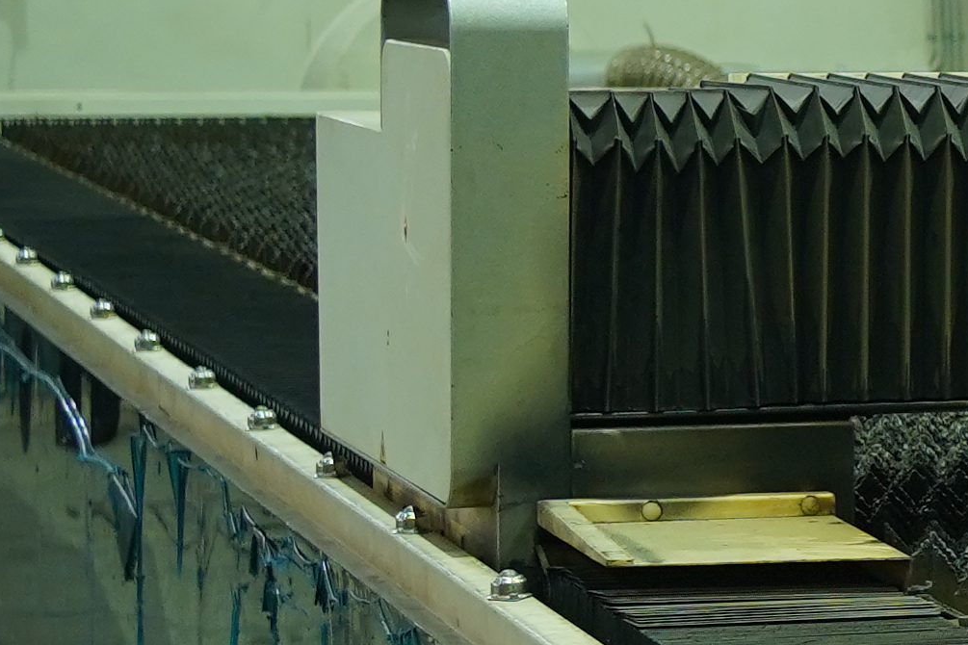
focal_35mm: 209
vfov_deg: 6.6
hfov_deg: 8.7
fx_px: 5619
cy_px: 198
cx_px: 2499
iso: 800
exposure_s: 1/125
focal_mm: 35
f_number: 4
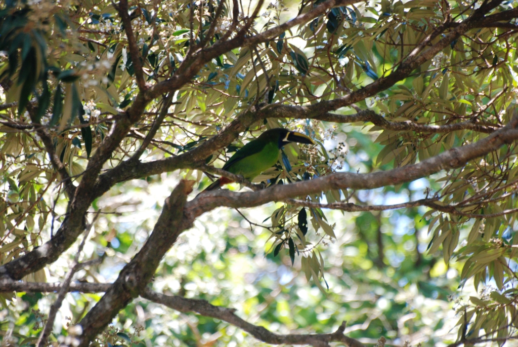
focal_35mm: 450
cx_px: 259
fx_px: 6481
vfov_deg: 3.1
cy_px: 174
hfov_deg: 4.6
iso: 400
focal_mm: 300
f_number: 5.6
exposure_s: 1/160
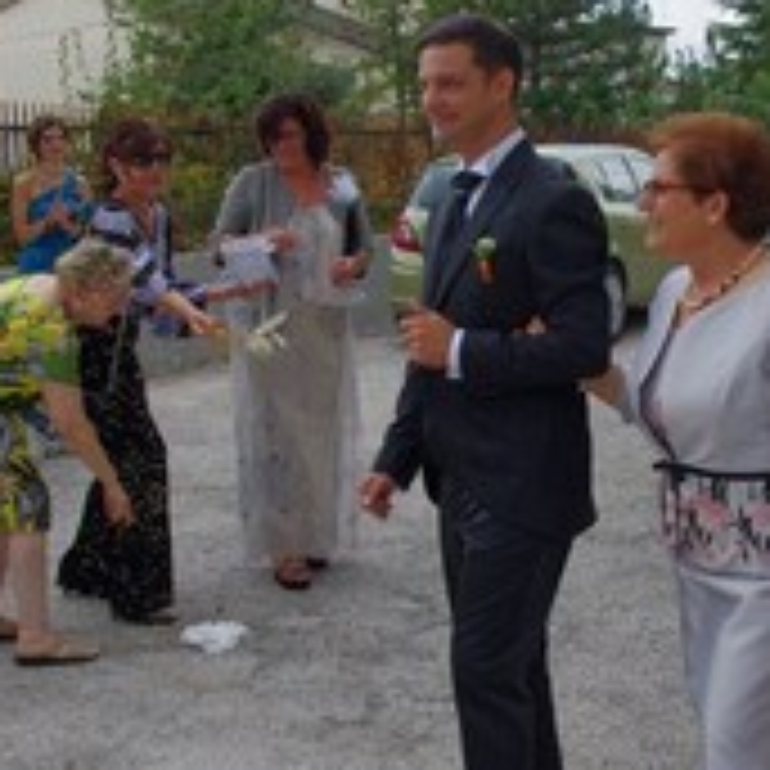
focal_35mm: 115
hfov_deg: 15.1
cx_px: 540
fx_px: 2900
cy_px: 362
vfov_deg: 15.1
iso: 400
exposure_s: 1/320
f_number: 8
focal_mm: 31
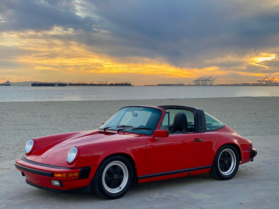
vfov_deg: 23.6
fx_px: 500
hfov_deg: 31.2
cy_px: 98
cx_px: 146
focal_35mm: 62
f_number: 2
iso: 20
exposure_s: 1/122
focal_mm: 6
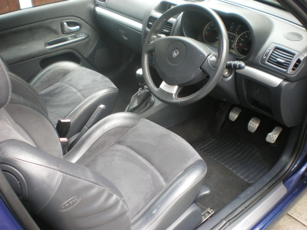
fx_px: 319
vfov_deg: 39.7
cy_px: 115
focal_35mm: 36
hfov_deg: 51.4
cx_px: 154
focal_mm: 6.3
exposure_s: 1/50
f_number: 3.1
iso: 320
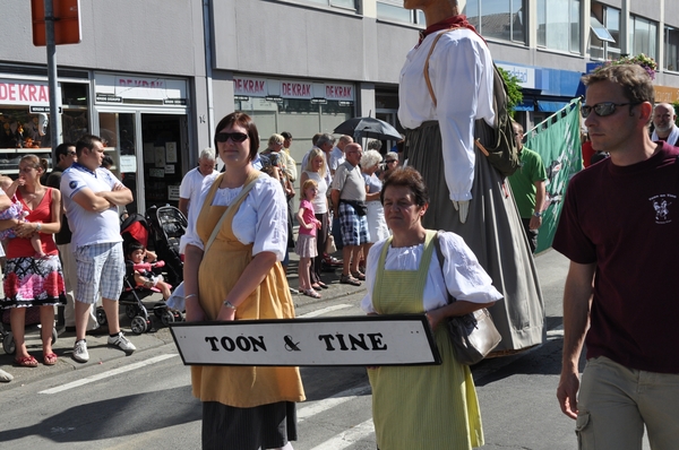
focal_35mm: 48
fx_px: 904
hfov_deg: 41.2
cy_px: 225
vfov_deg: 28.0
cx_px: 340
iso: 400
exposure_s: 1/1600
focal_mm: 32
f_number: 6.3
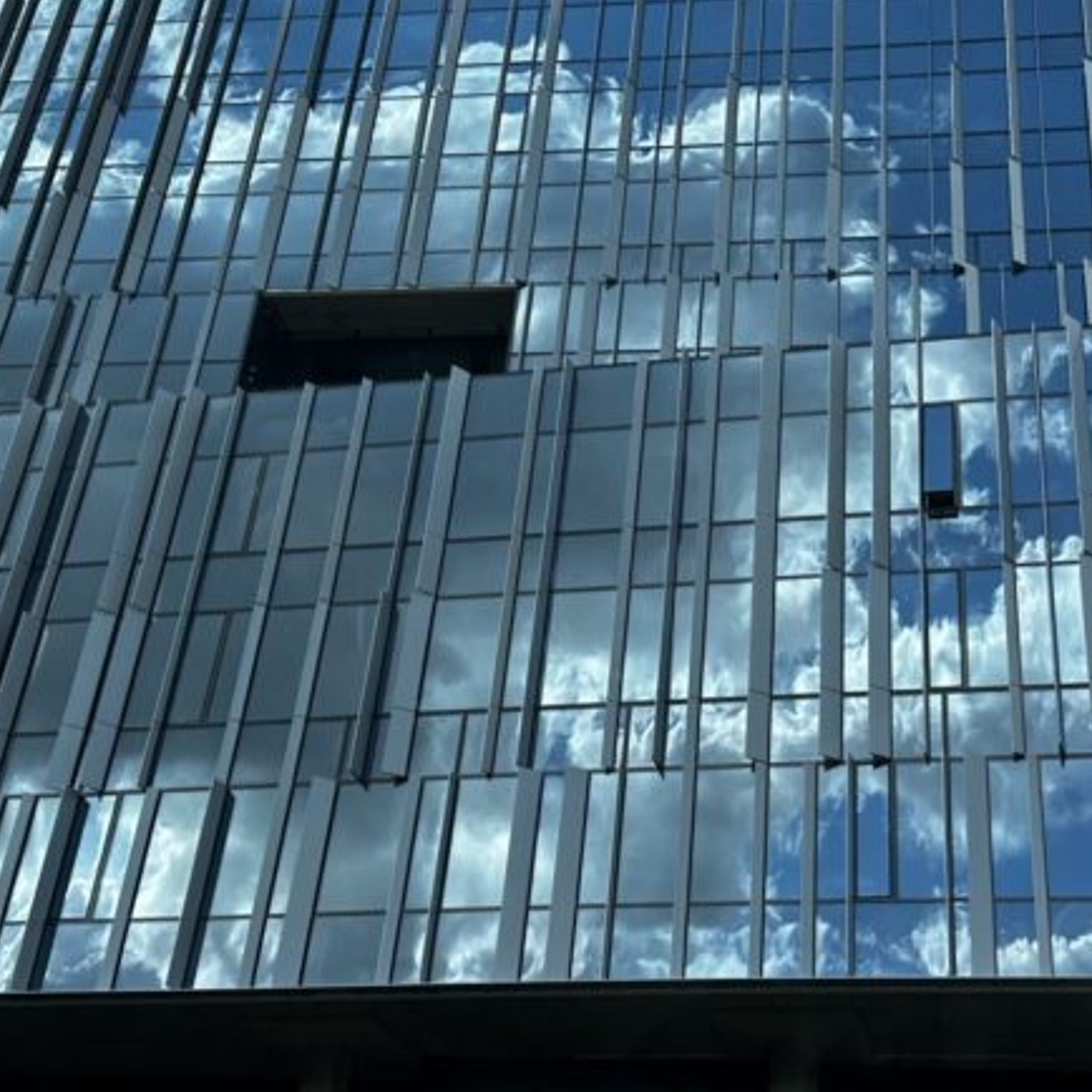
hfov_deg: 33.8
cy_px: 471
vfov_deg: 34.0
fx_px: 1785
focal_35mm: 50
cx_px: 689
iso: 80
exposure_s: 1/1916
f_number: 1.78
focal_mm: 6.86
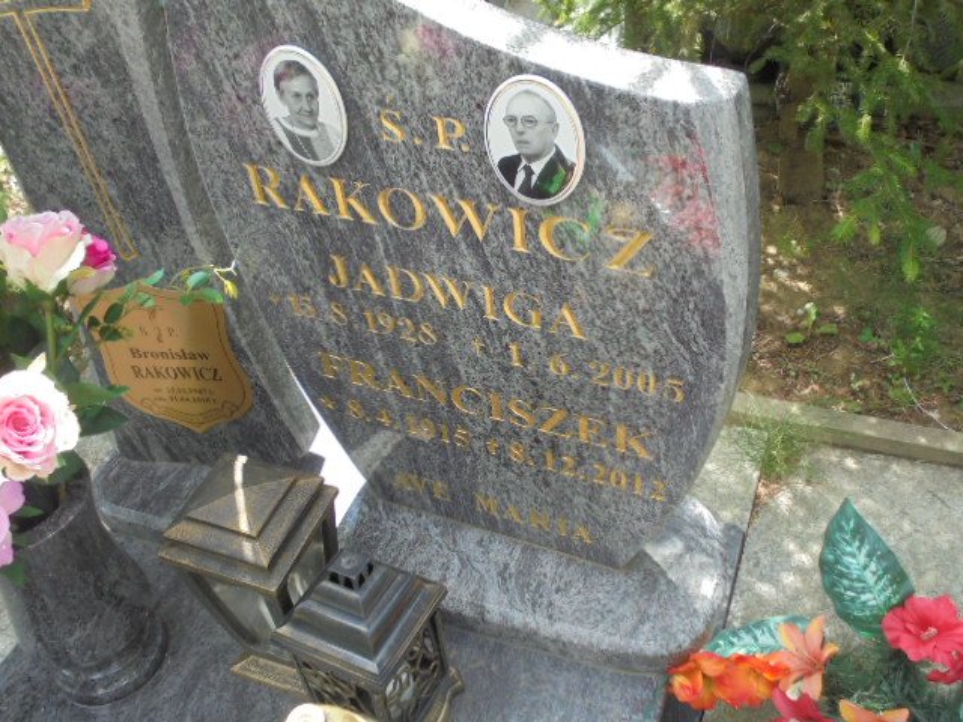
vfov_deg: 41.8
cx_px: 482
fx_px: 946
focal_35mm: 34
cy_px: 361
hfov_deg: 54.0
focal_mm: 6.1
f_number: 4
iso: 100
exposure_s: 1/160
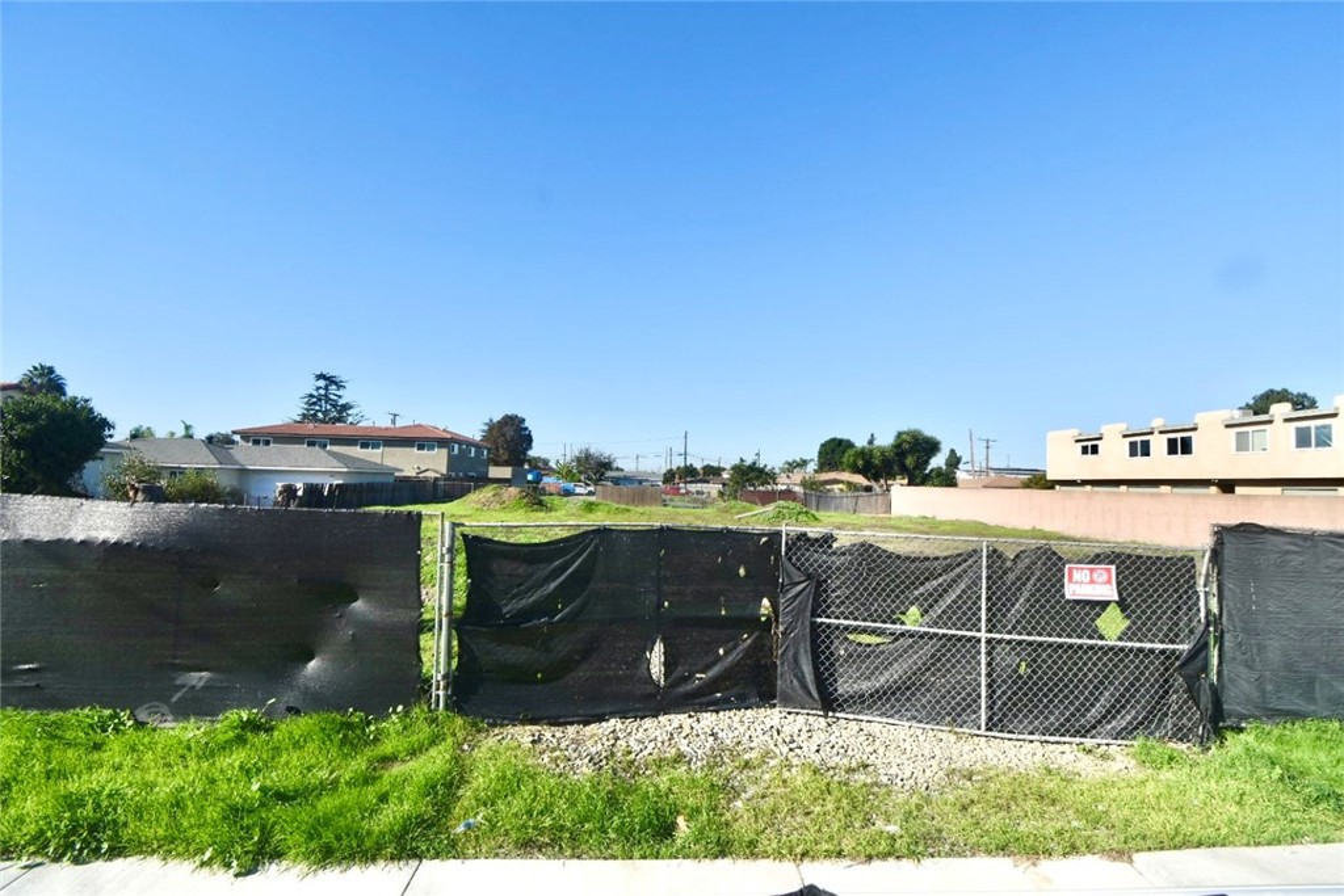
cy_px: 448
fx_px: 560
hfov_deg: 100.4
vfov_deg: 77.3
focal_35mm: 15
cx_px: 672
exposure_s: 1/200
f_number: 10
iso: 100
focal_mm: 10
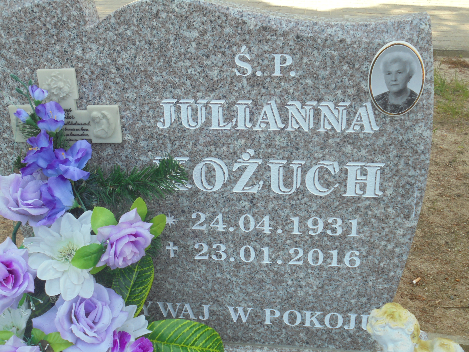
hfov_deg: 43.9
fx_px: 583
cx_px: 234
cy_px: 176
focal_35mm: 43
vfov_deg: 33.6
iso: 100
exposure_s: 1/125
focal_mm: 7.8
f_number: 4.5
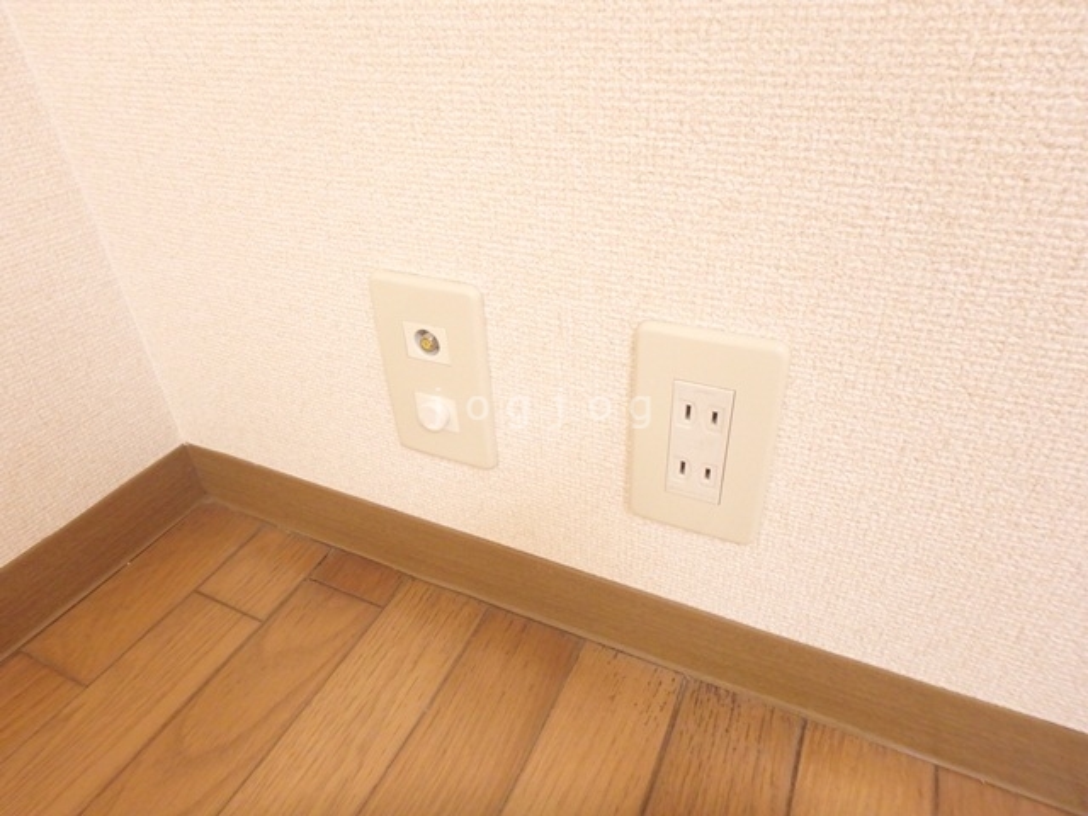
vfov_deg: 63.4
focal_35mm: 21
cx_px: 544
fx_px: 660
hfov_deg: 79.0
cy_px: 408
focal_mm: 3.7
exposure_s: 1/30
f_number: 3.5
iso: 640
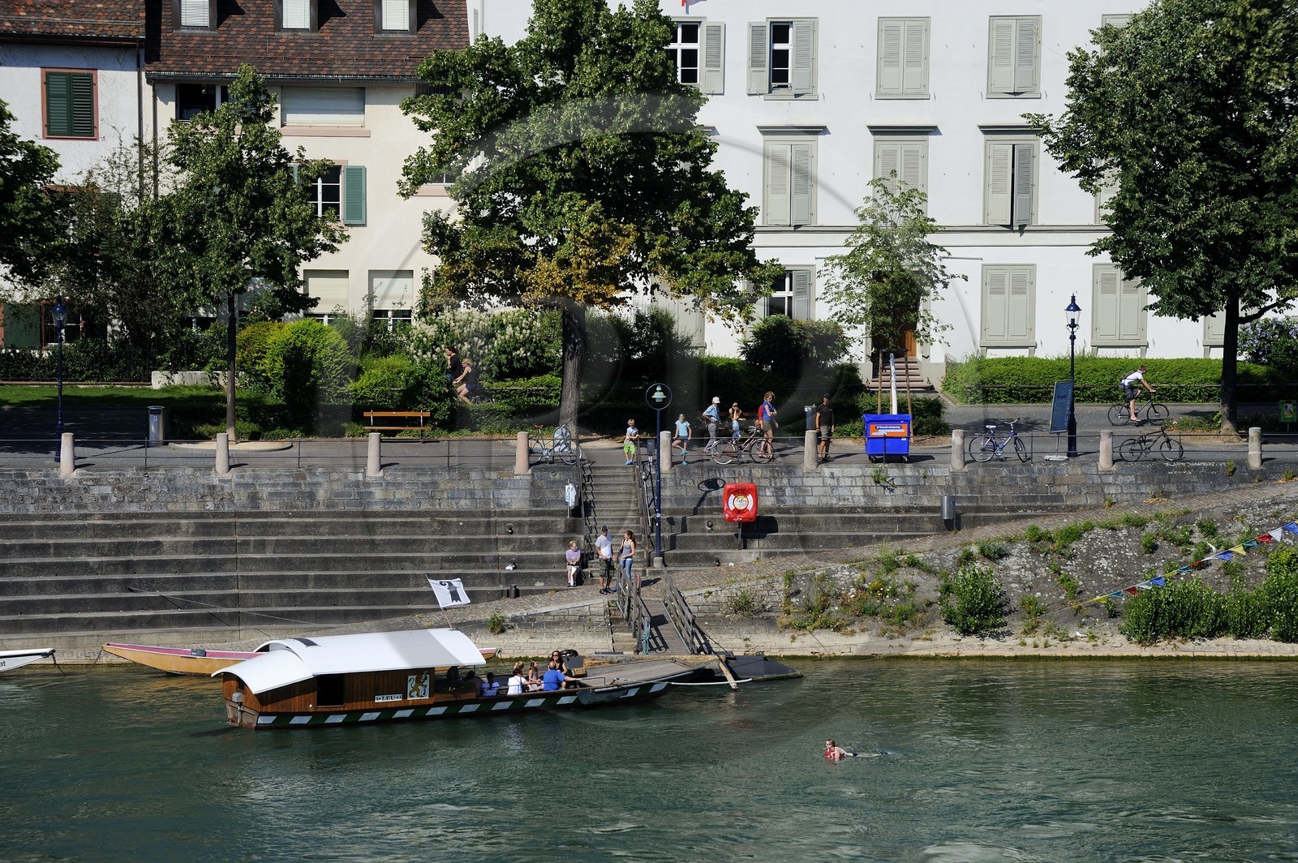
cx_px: 649
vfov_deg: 6.9
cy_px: 432
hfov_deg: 10.3
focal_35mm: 200
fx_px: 7205
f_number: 10
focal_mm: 200
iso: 200
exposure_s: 1/320
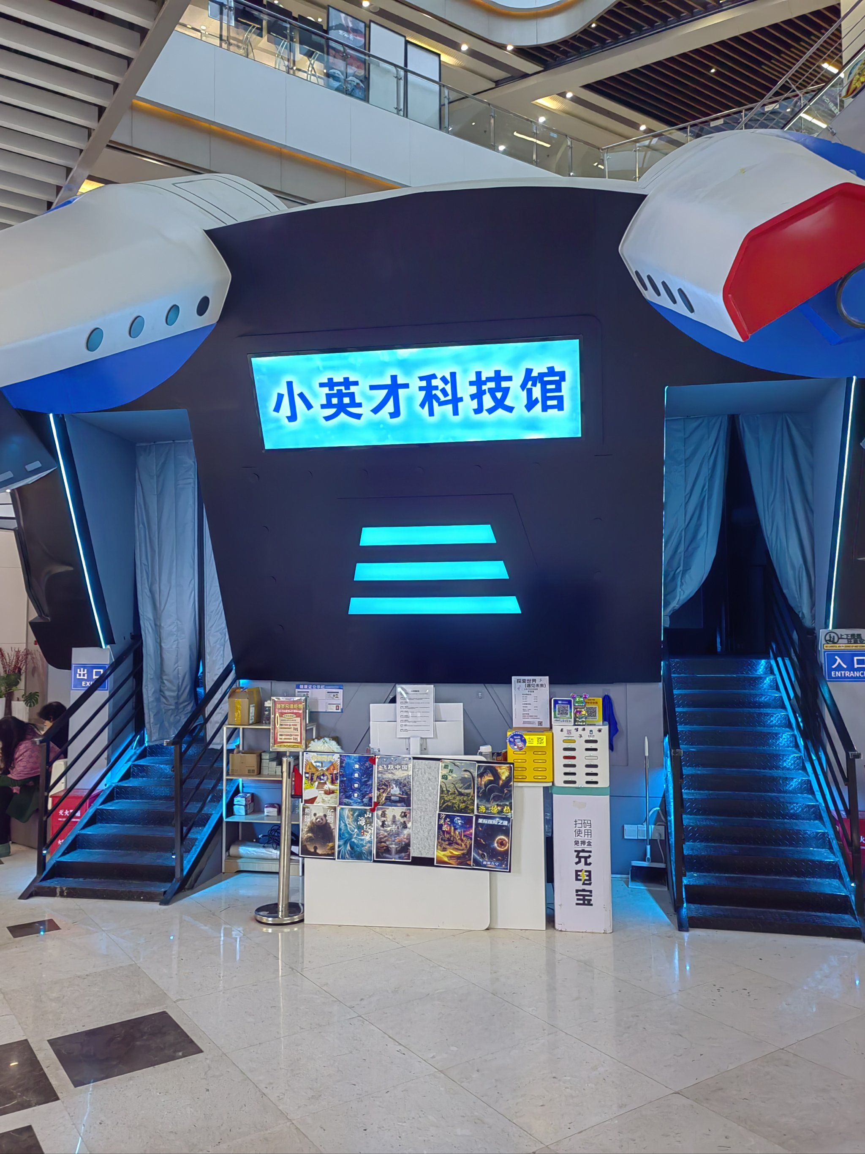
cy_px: 577
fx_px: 900
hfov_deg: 51.4
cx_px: 432
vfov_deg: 65.3
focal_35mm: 27
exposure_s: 1/100
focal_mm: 5.52
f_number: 1.9
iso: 80
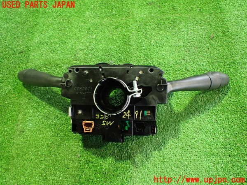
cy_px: 92
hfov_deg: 60.0
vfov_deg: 46.8
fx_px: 214
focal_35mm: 30
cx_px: 124
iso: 1000
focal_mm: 5.4
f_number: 2.3
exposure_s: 1/30
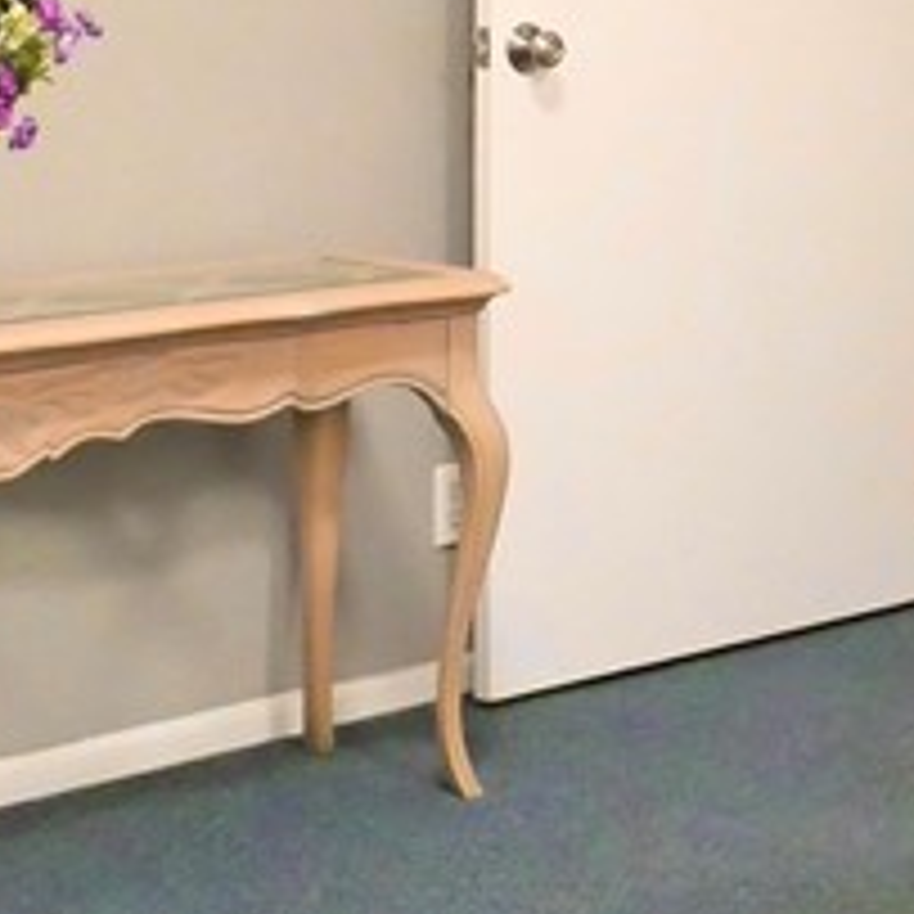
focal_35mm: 107
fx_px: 3196
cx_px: 1310
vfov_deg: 15.9
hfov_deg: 15.2
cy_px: -27
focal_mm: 12
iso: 5000
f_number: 5.6
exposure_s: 1/40
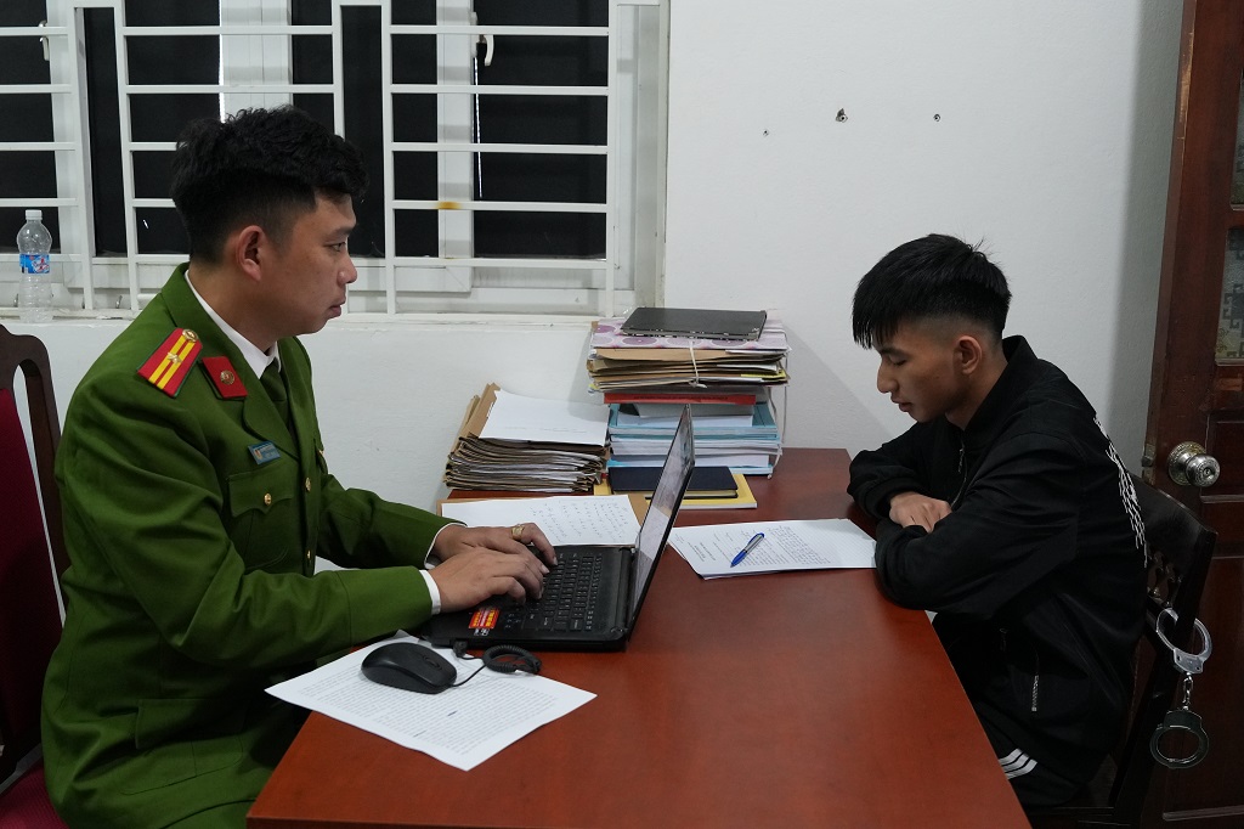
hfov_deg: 53.1
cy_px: 414
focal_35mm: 36
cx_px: 622
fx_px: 1244
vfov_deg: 36.8
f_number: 4
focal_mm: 24
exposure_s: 1/160
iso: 3200
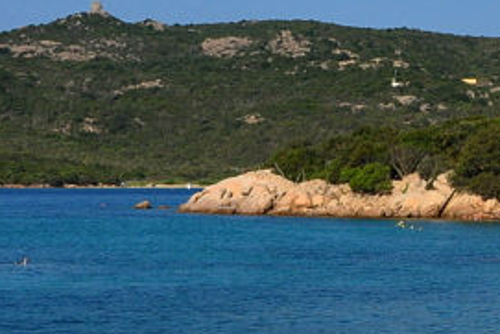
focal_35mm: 181
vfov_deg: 7.6
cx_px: 380
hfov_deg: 11.3
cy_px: 269
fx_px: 2515
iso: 400
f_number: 13
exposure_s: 1/640
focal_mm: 32
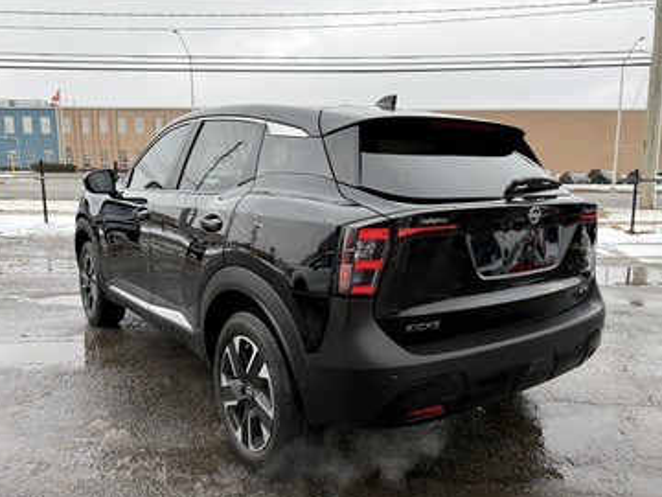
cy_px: 253
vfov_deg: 49.7
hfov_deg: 63.4
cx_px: 357
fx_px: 535
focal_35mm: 28
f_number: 1.78
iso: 100
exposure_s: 1/267
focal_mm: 6.76
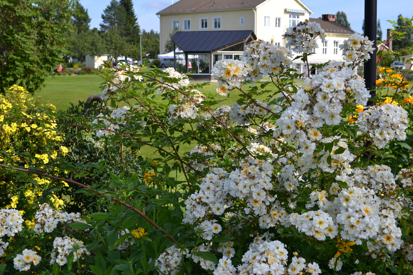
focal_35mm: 54
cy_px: 138
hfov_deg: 36.9
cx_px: 206
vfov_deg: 25.1
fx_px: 619
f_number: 8
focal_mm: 36
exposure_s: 1/160
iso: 100
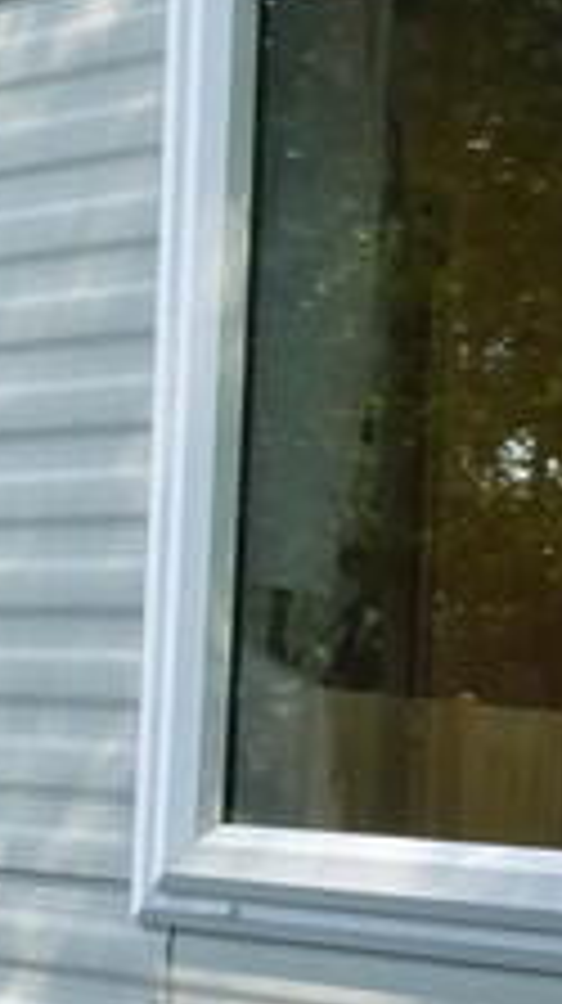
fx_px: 2045
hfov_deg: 13.4
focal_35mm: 77
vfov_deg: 27.2
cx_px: -575
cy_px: 759
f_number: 18
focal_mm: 16
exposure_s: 1/60
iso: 2000
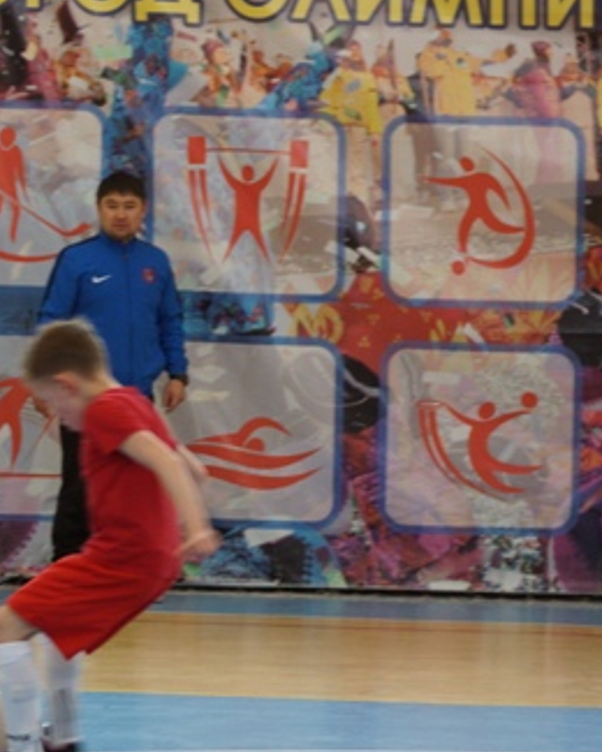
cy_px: 459
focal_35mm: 194
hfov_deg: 7.9
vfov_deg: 10.0
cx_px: -127
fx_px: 4321
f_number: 4
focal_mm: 70
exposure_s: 1/125
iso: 640
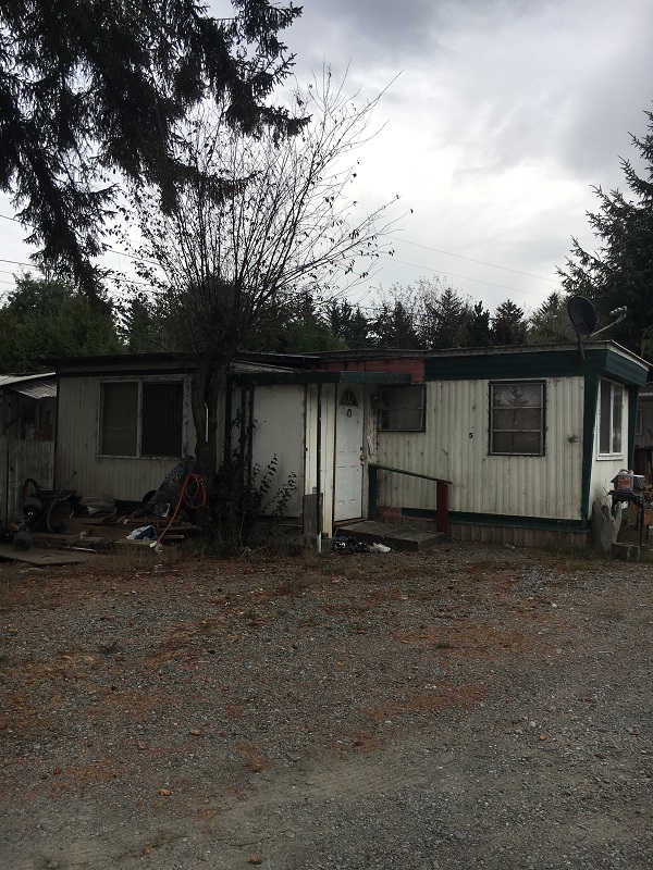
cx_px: 326
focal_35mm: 29
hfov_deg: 48.2
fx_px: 729
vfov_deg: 61.7
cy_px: 435
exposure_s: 1/801
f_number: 2.2
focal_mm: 4.15
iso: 25
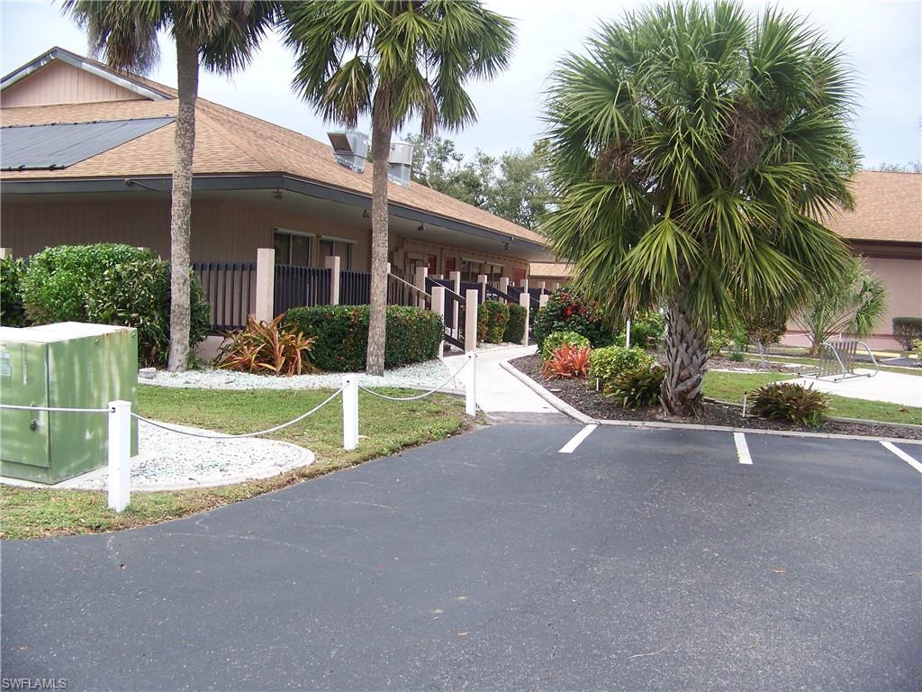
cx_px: 461
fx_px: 959
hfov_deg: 51.4
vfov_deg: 39.7
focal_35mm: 36
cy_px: 346
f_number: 2.8
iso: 64
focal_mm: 5.85
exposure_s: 1/60
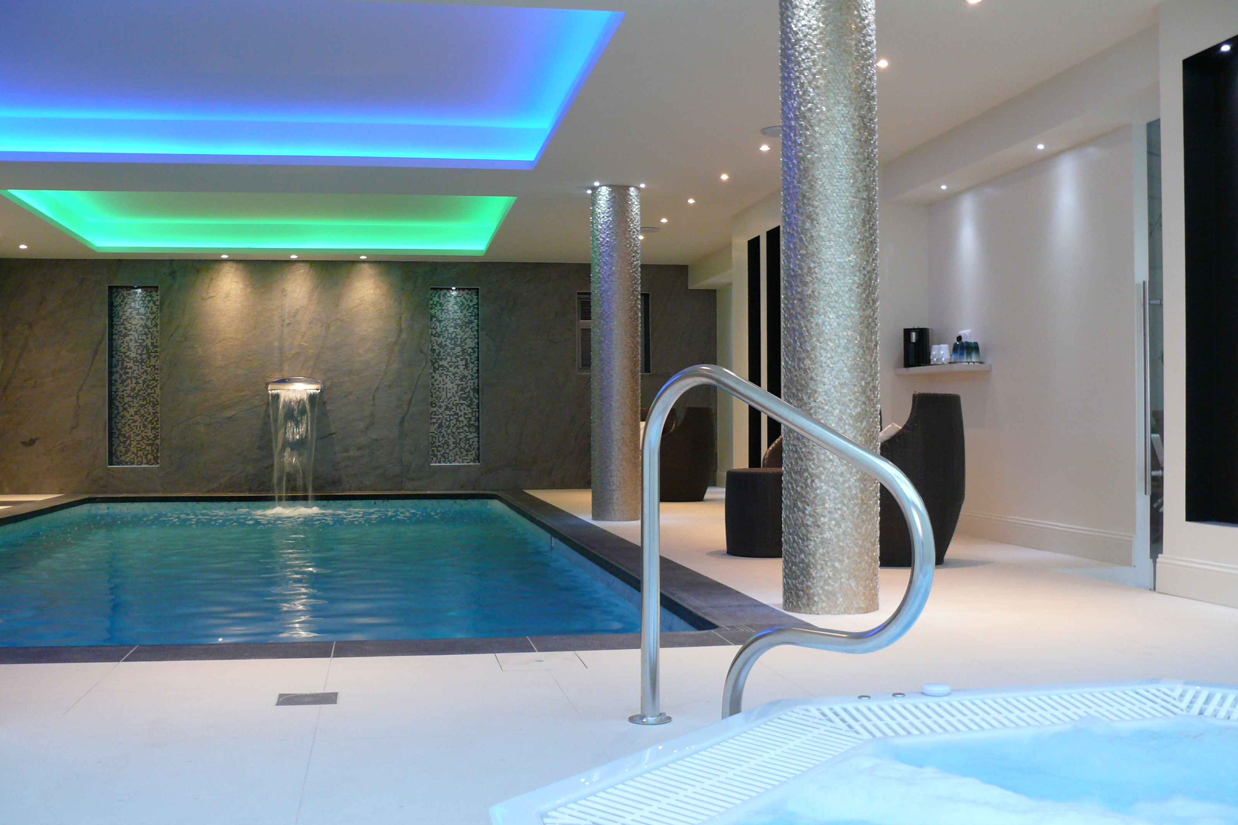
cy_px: 432
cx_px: 627
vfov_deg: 35.9
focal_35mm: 37
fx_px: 1272
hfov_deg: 51.9
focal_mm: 7.4
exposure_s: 1/15
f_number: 2.8
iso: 200
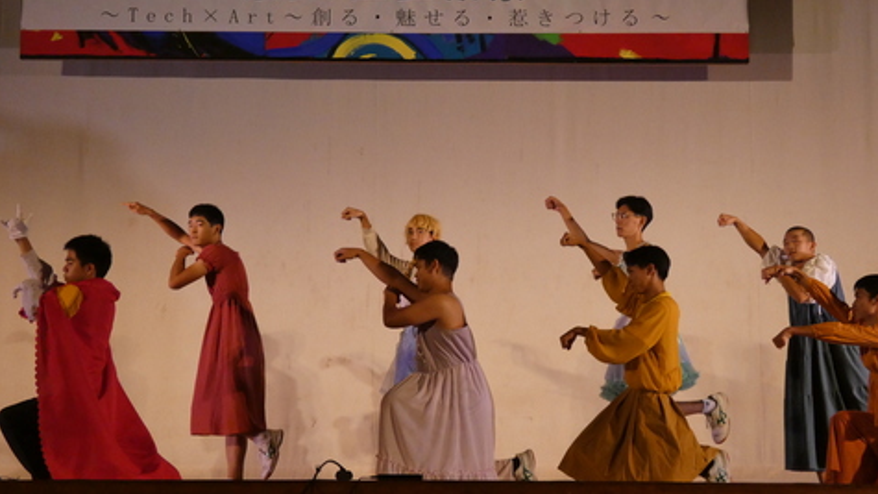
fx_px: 1280
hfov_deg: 37.9
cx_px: 442
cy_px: 313
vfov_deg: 21.8
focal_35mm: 55
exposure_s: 1/80
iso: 500
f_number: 3.9
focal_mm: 9
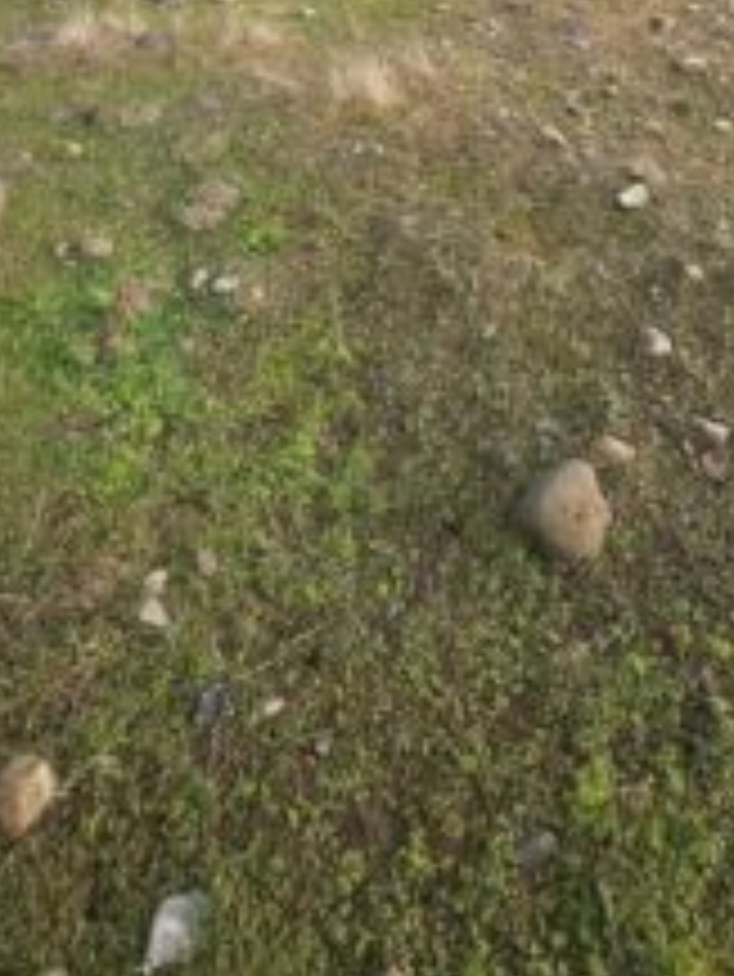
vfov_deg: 42.8
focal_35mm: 32
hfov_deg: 44.1
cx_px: 423
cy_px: -124
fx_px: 904
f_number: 2.2
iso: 32
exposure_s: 1/779
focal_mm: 1.74
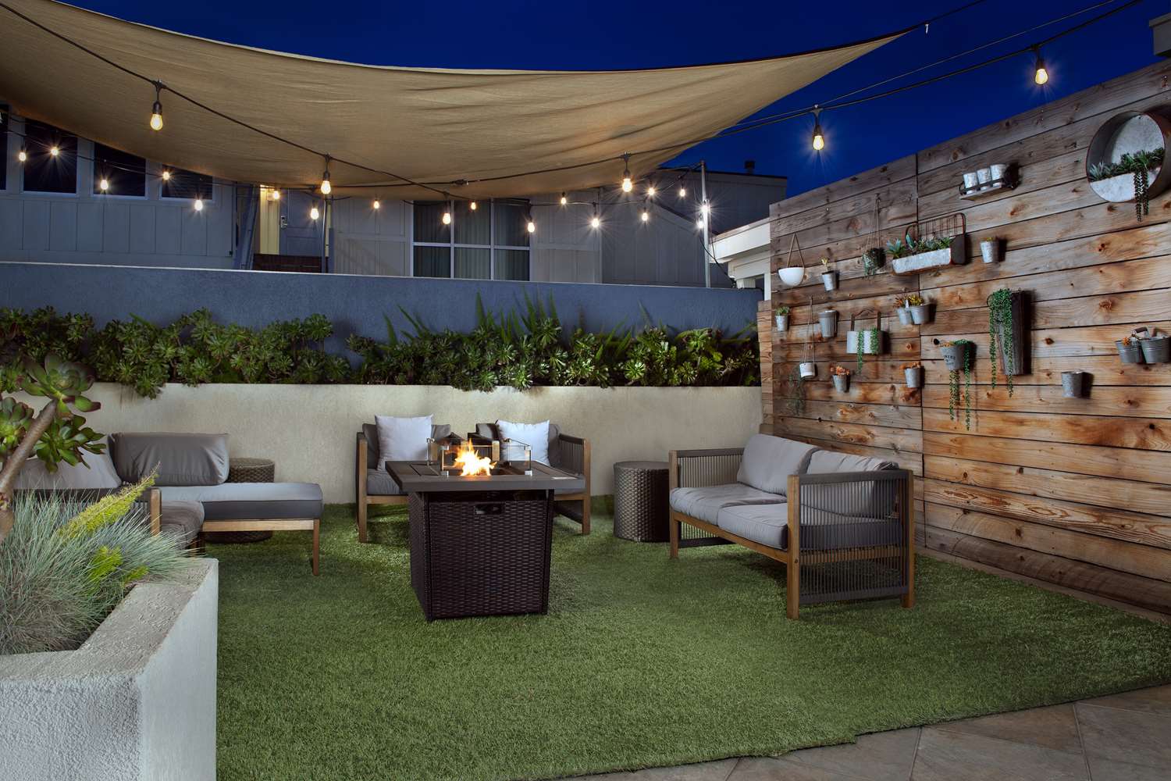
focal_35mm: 24
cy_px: 390
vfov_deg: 53.1
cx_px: 586
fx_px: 781
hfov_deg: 73.7
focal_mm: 24
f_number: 11
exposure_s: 13
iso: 50
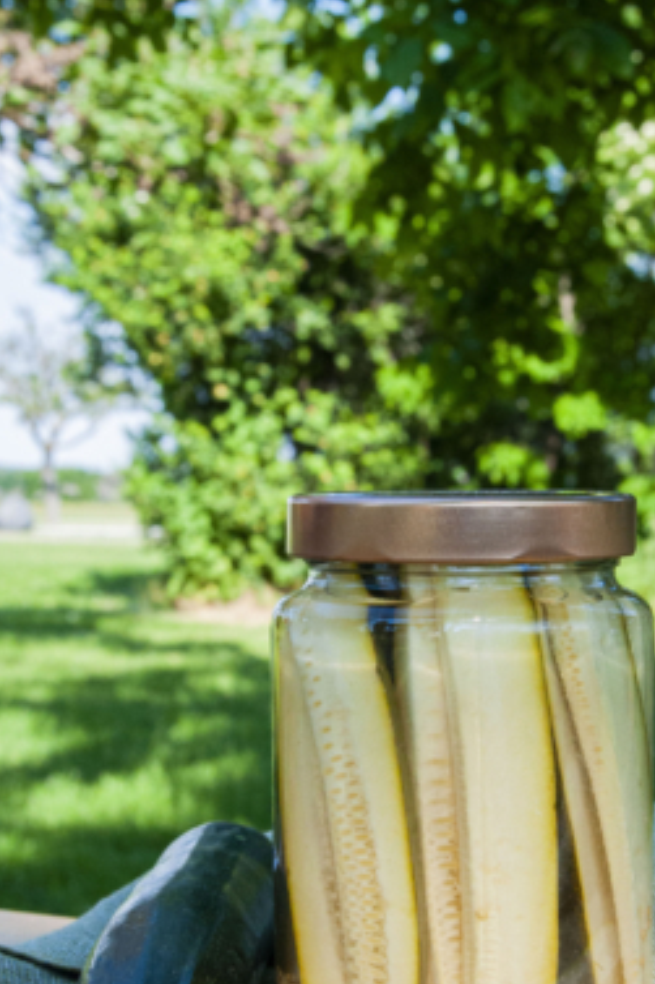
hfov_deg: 16.3
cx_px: 415
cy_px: 639
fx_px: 2289
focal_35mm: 84
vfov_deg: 24.2
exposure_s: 1/500
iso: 1000
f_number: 11
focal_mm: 35
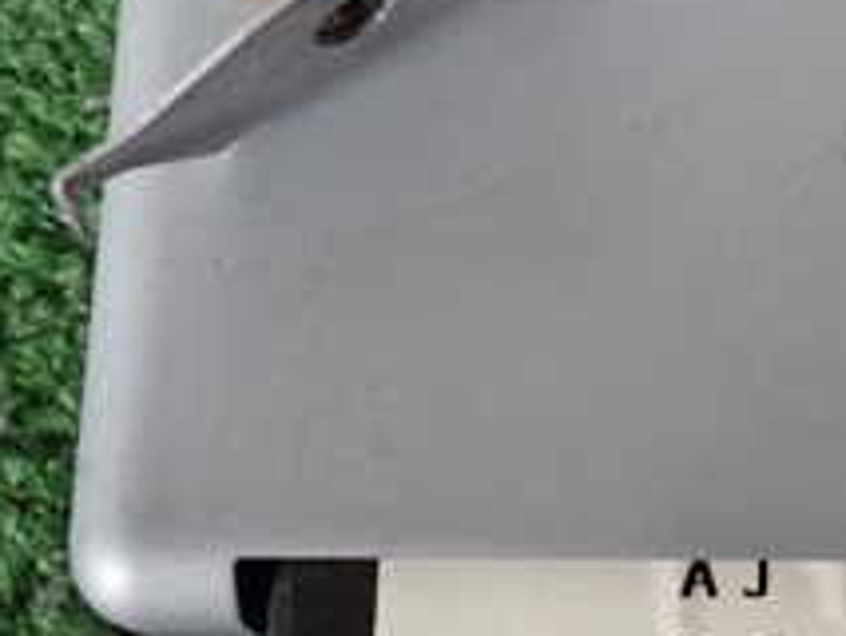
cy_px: 135
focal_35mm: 107
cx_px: 890
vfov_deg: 13.8
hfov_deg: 17.8
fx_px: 2617
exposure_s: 1/30
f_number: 2.7
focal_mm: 6.83
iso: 800
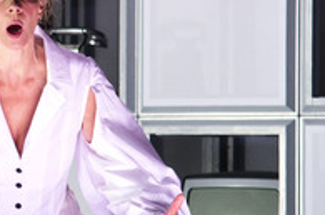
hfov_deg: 6.6
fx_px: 2819
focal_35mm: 313
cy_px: 157
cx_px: 6
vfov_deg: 4.4
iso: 1600
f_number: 5
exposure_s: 1/320
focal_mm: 135
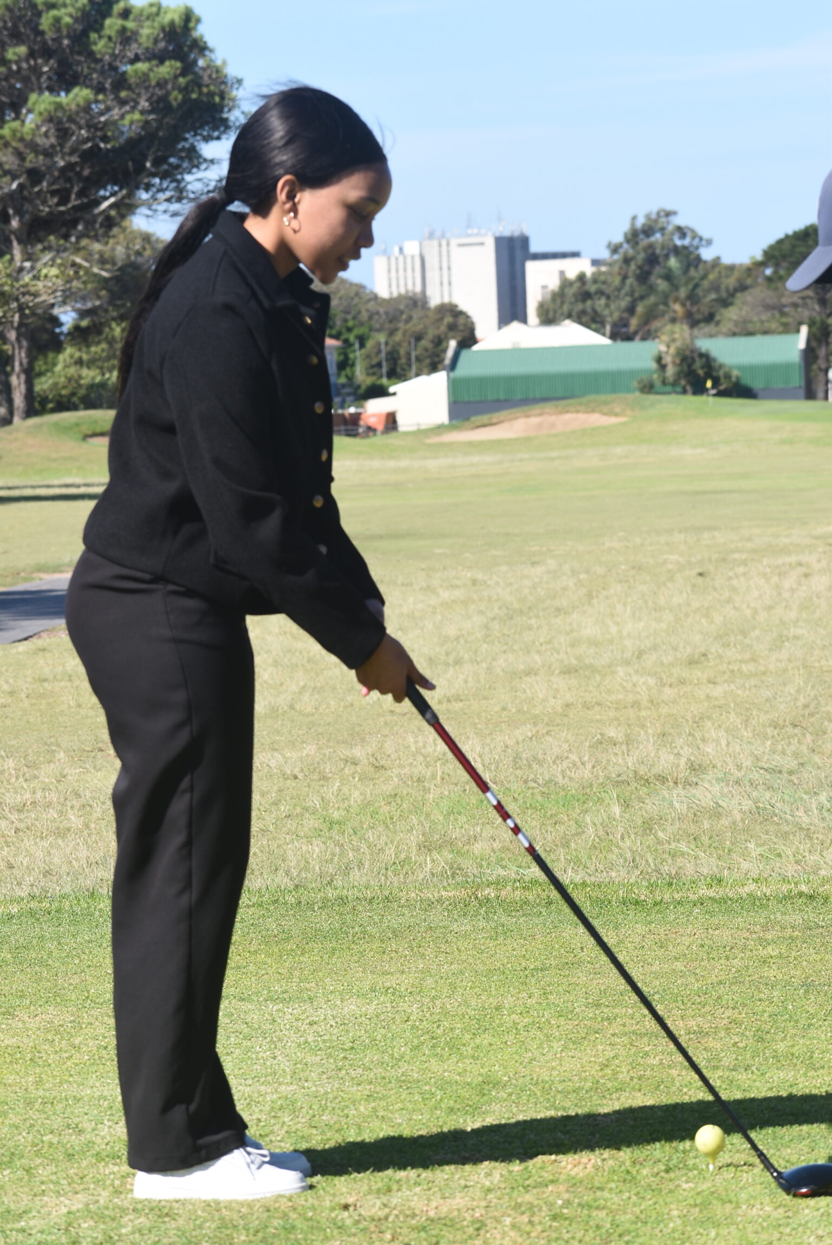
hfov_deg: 8.3
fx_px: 5709
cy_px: 622
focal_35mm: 165
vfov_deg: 12.4
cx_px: 416
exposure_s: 1/160
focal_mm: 110
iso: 100
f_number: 9
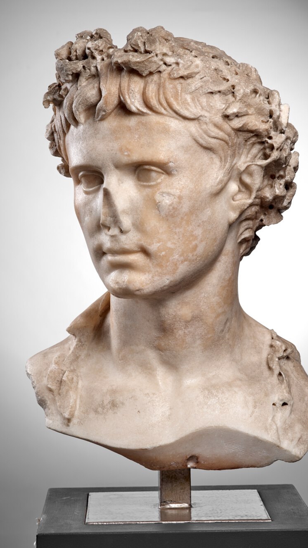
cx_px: 170
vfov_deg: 30.6
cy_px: 273
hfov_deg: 17.5
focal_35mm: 69
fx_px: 1002
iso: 200
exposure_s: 1/125
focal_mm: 80
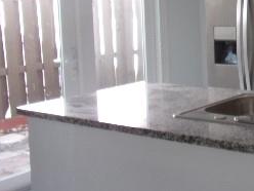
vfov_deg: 23.3
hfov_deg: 28.6
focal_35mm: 62
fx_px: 455
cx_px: 271
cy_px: 41
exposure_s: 1/70
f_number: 3.3
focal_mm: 4.3
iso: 80
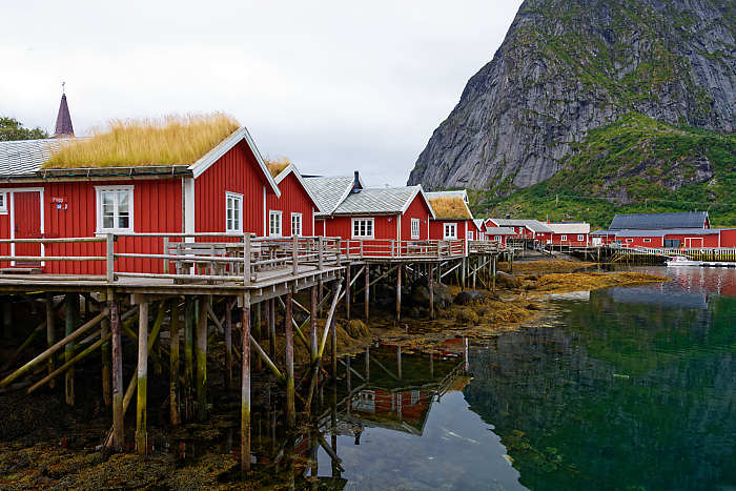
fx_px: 491
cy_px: 246
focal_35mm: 24
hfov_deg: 73.7
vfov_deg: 53.2
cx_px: 368
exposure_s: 1/125
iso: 250
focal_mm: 24
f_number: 8
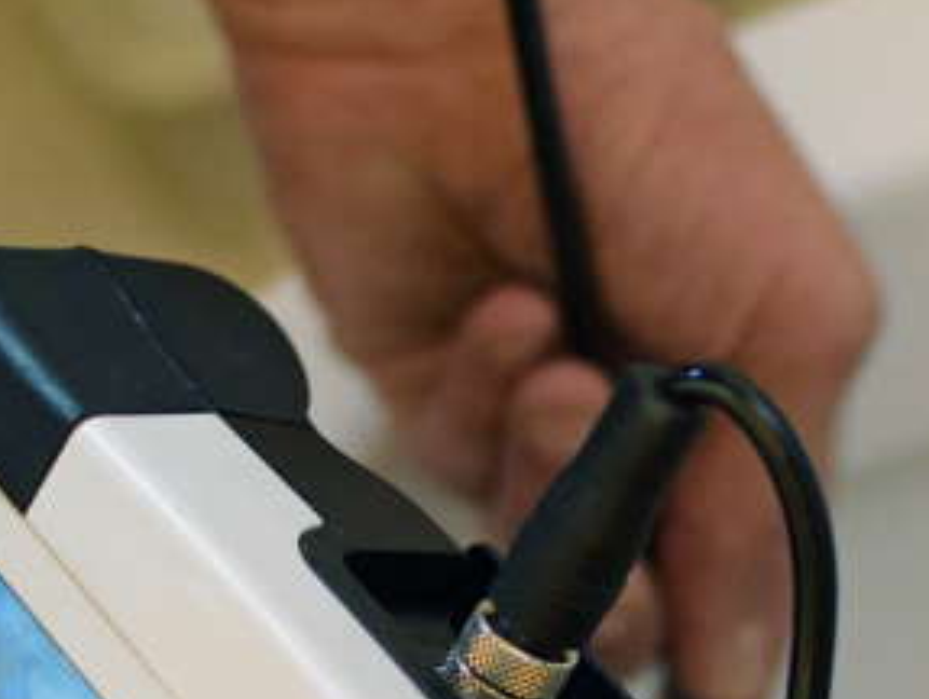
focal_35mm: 176
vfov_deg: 8.4
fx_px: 4721
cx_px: 822
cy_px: 759
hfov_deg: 11.2
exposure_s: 1/80
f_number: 2.2
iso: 800
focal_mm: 35
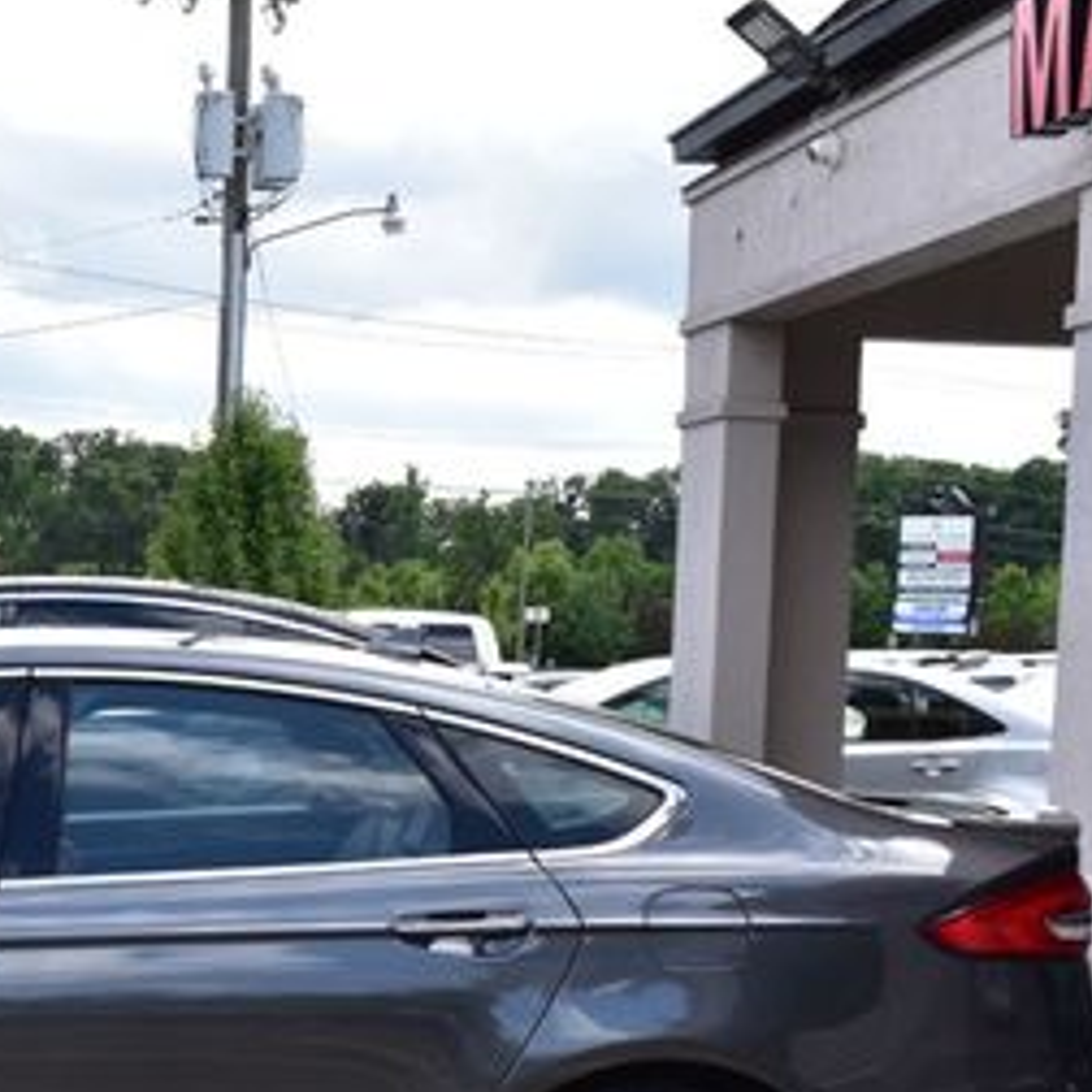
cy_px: 862
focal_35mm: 84
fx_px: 2998
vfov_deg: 20.4
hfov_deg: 19.8
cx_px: -100
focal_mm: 26
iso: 400
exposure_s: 1/320
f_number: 10
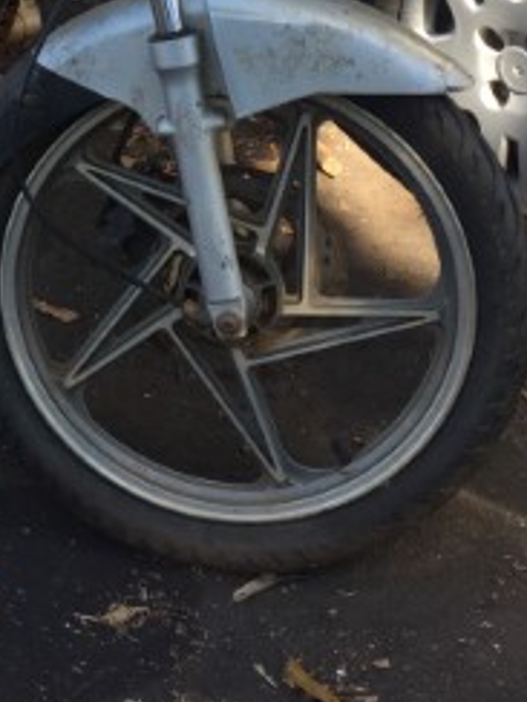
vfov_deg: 24.2
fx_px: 1543
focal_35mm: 76
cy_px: -40
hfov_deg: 18.8
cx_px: -20
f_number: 2.2
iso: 32
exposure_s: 1/347
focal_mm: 4.15
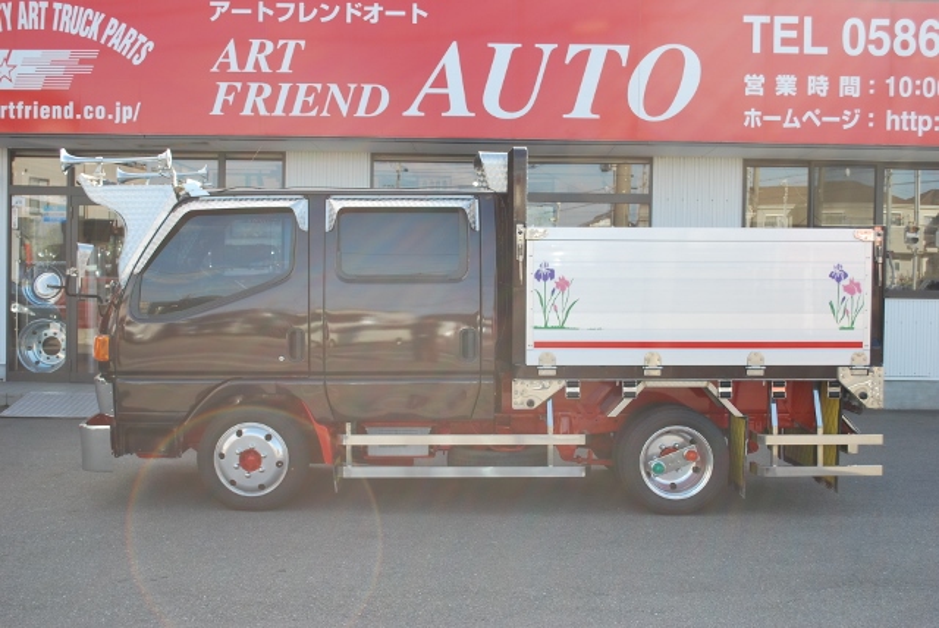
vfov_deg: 30.9
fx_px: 1136
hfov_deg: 44.9
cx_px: 470
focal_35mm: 44
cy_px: 314
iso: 110
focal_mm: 29
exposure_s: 1/125
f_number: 5.6
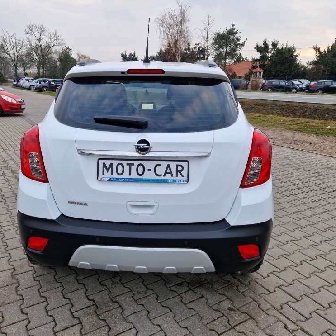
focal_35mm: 28
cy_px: 163
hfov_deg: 56.8
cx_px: 132
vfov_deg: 57.3
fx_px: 307
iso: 50
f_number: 1.8
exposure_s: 1/180
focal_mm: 5.4
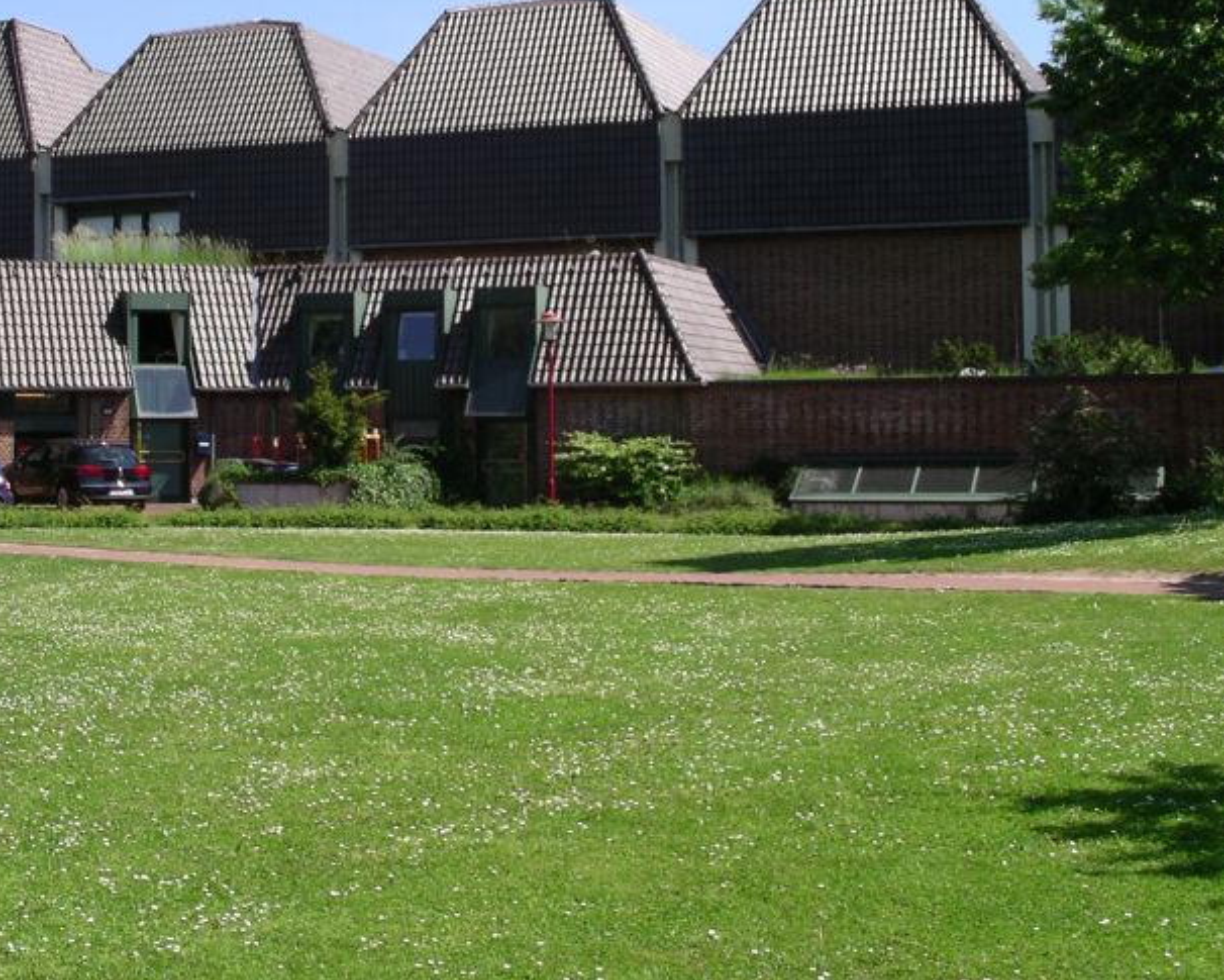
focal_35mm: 61
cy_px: 271
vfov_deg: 24.8
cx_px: 414
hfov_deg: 30.7
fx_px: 2210
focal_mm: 7.8
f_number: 5.6
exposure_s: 1/320
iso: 64
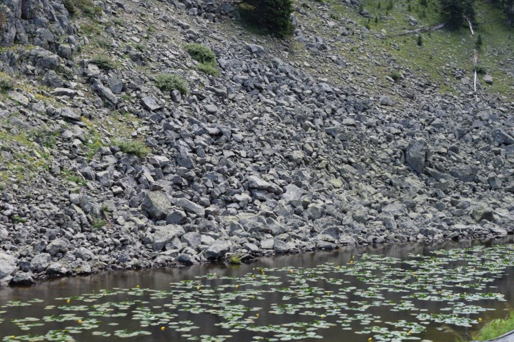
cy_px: 208
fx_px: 852
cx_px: 204
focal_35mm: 60
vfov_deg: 22.7
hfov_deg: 33.5
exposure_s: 1/200
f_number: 7.1
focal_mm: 29
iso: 400
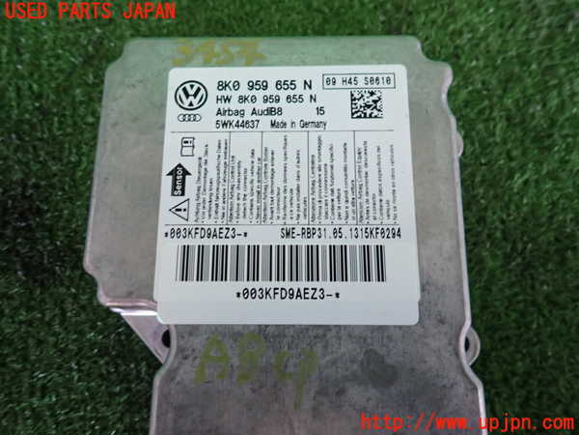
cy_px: 218
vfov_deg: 54.9
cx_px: 290
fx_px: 418
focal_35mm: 25
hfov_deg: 69.4
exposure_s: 1/30
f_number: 2
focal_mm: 4.5
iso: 320
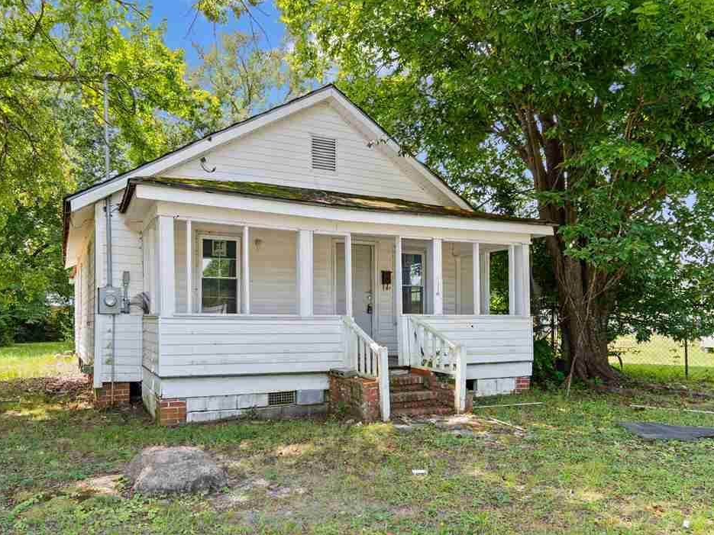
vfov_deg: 54.6
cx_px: 314
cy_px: 312
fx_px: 516
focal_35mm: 25
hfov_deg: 69.1
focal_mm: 13
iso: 100
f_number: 4.8
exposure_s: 1/50
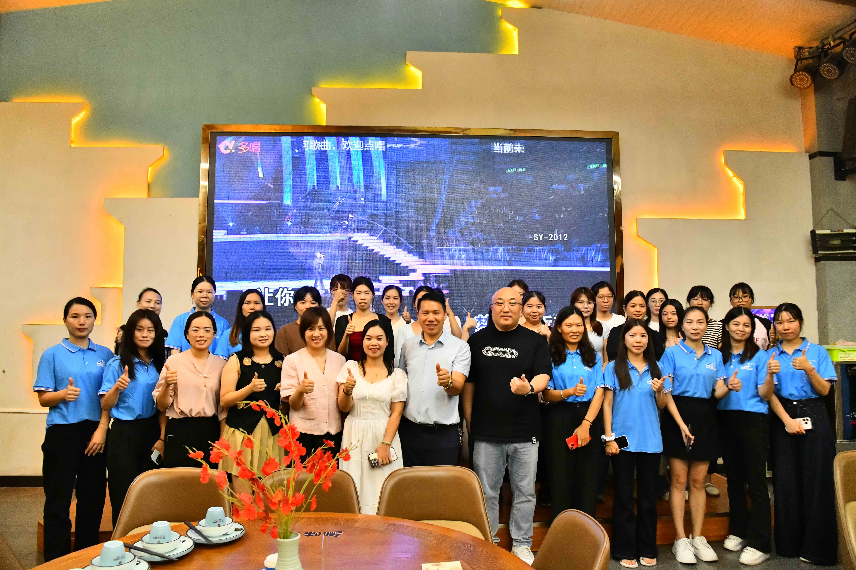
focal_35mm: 24
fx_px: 571
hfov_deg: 73.7
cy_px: 285
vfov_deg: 53.1
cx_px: 428
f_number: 6.3
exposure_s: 1/160
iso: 6400
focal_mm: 24
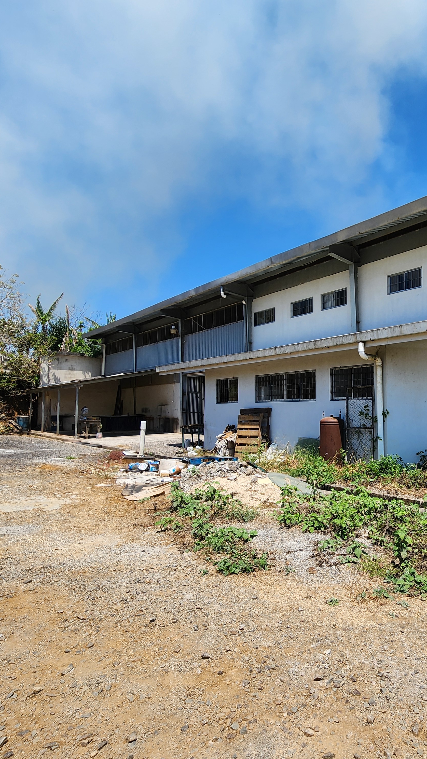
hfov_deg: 54.9
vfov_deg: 89.6
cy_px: 380
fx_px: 383
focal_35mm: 19
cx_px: 331
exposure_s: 1/1809
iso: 50
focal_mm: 2.2
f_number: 2.2
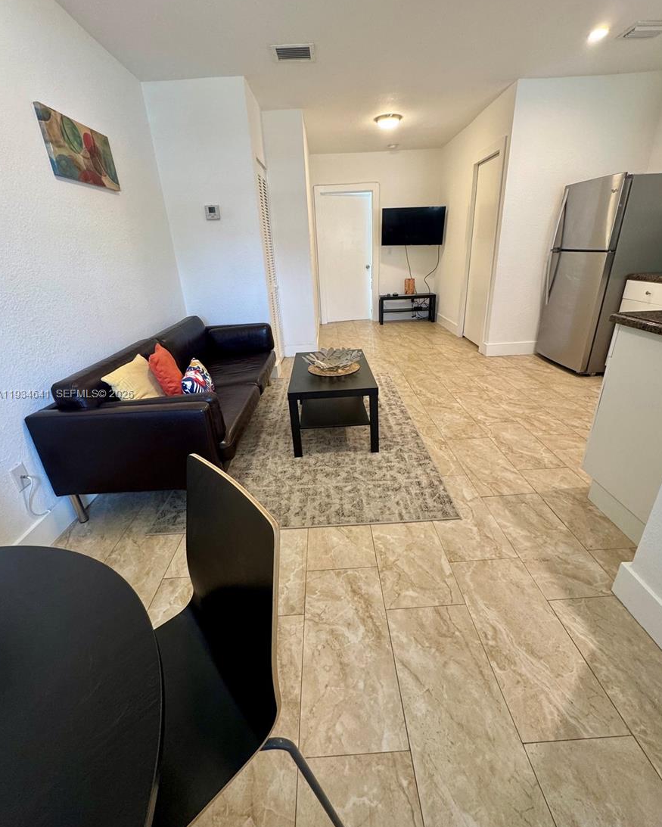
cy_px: 395
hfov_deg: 84.1
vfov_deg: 96.7
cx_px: 334
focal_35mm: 15
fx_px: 367
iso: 160
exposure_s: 1/60
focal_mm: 2.22
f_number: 2.2
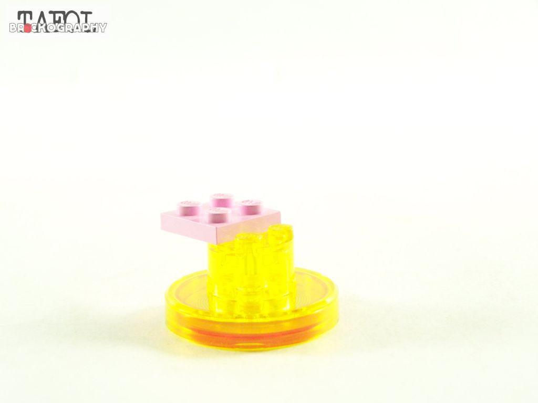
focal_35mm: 82
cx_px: 269
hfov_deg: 23.8
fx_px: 1274
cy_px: 202
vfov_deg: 18.0
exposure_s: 1/60
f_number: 3.2
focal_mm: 13.7
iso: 400
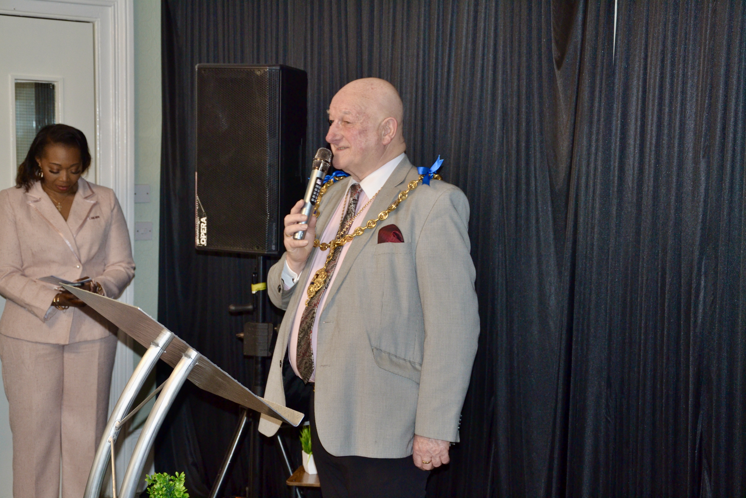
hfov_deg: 31.9
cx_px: 373
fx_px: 1305
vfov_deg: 21.6
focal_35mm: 63
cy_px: 249
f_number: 4.8
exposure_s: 1/30
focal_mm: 42
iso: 800
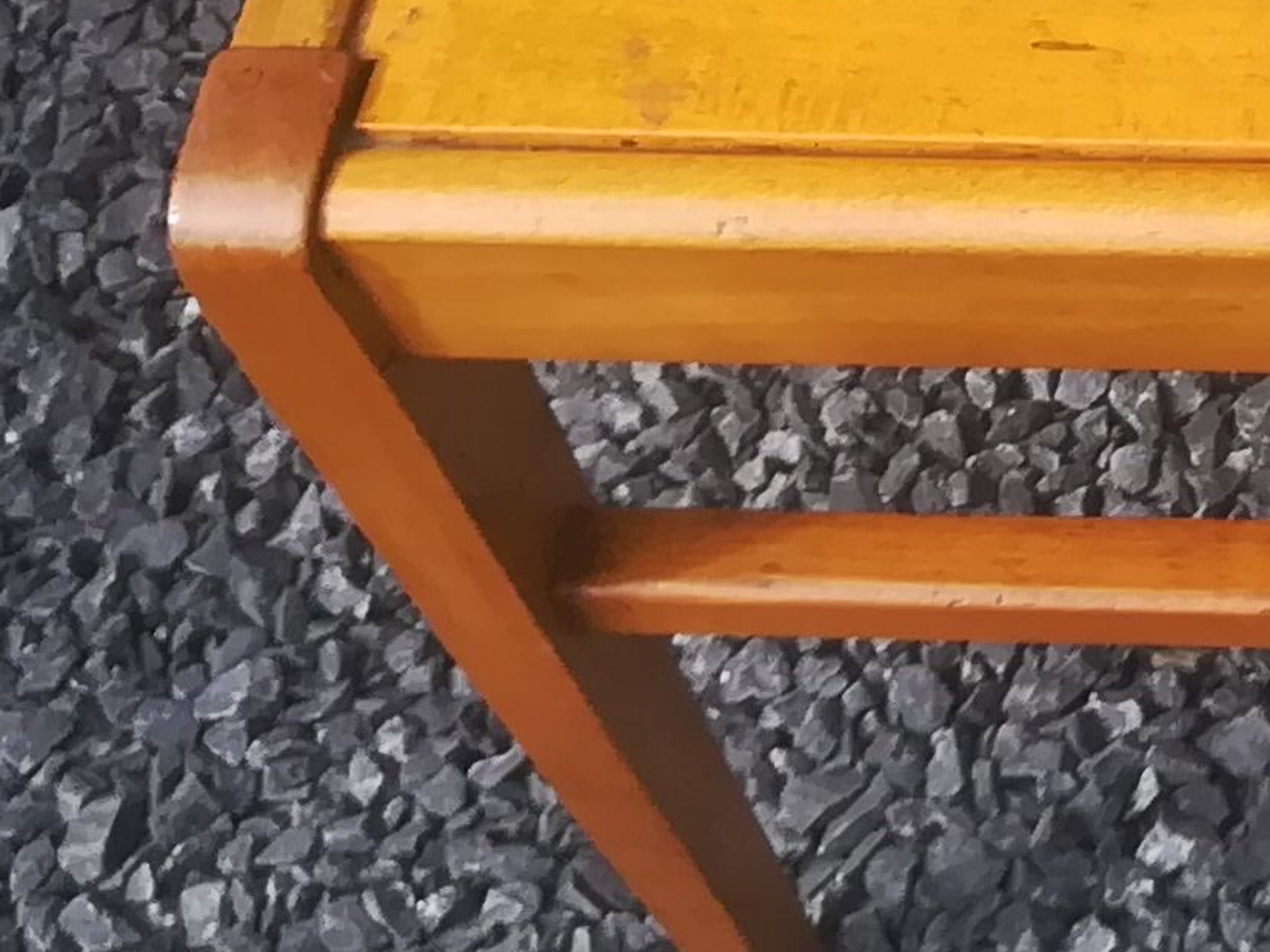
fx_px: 4587
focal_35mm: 125
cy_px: -834
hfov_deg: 13.9
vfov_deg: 11.0
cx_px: 2351
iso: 50
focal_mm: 3.83
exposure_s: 1/227
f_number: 2.2
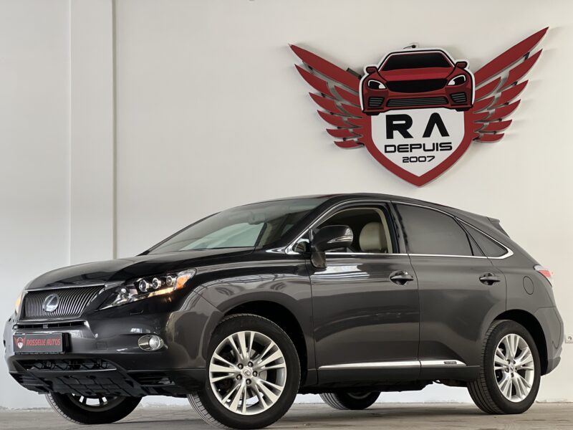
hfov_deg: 25.3
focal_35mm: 77
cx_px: 286
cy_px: 215
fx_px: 1275
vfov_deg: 19.1
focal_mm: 9
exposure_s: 1/86
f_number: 2.8
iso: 250
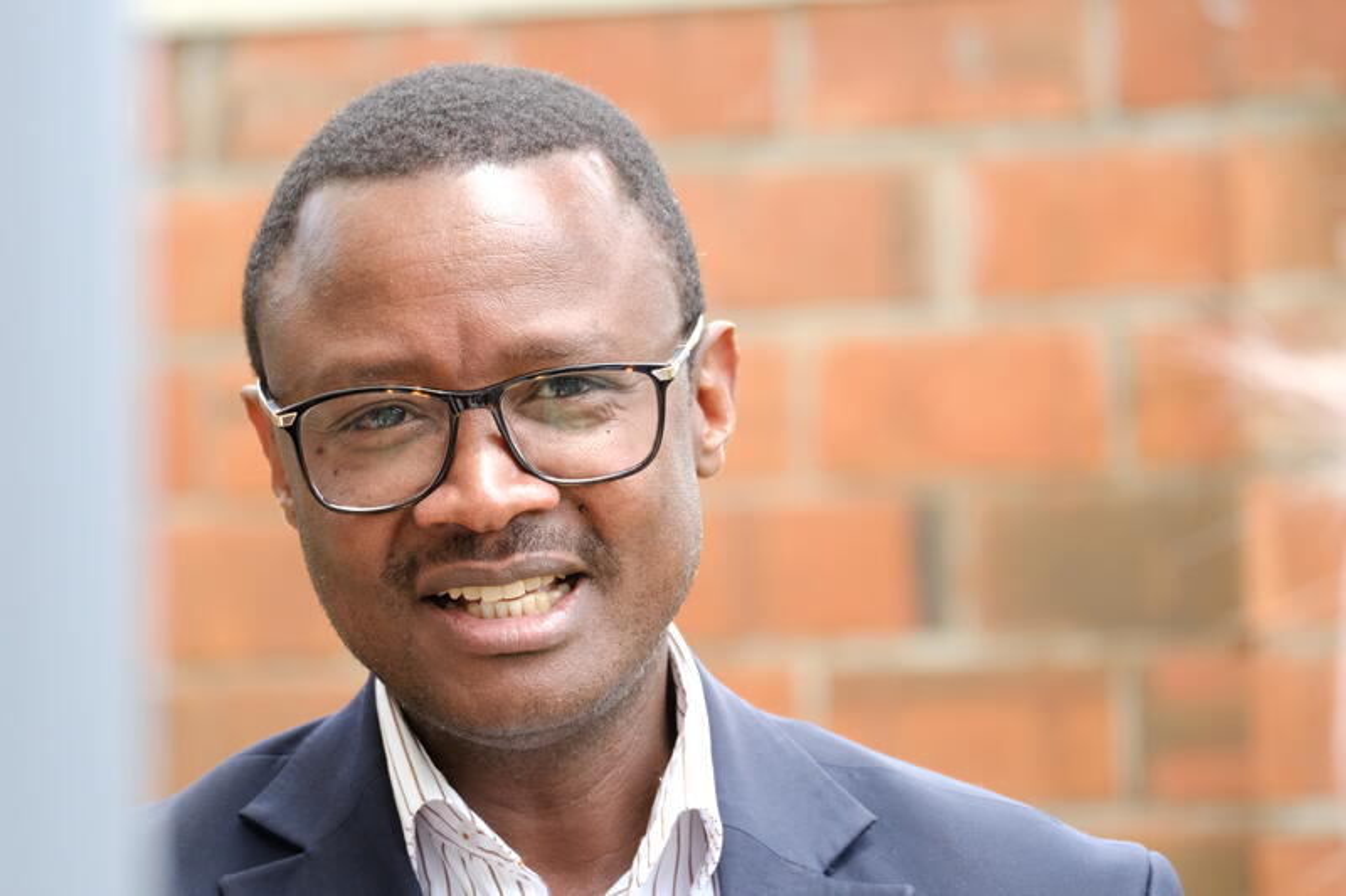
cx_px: 673
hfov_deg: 12.0
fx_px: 6392
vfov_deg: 8.0
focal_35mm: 171
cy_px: 448
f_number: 5.6
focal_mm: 113.8
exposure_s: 1/500
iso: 1600
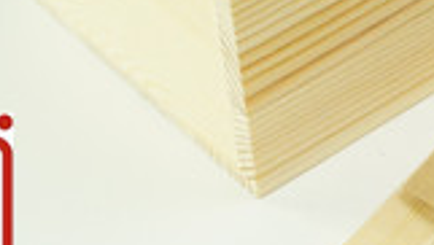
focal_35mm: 218
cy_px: -269
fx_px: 2512
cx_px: 731
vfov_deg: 5.5
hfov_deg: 9.5
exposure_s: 1/40
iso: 1600
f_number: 14
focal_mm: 28
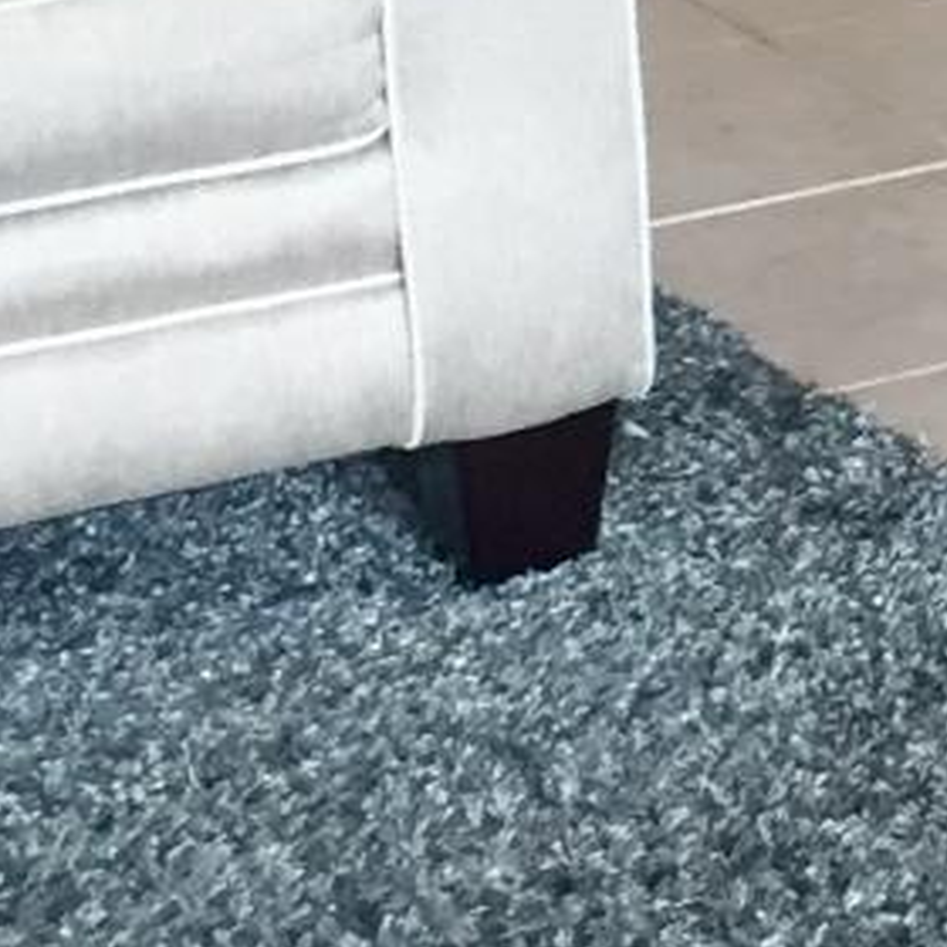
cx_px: 2303
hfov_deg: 8.7
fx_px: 5664
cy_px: -453
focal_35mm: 183
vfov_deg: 9.3
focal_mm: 4.15
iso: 40
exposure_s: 1/30
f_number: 2.2
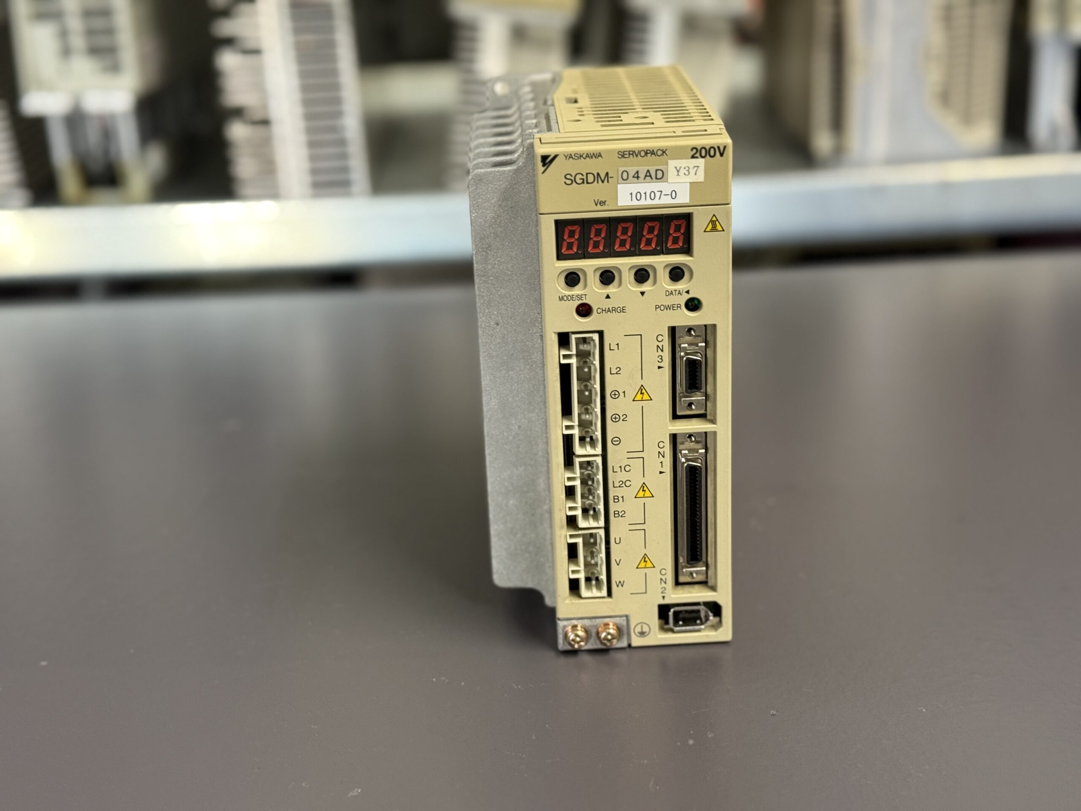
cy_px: 406
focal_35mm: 48
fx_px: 1499
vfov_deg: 30.3
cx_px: 540
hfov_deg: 39.7
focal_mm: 6.76
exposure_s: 1/50
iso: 250
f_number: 1.78
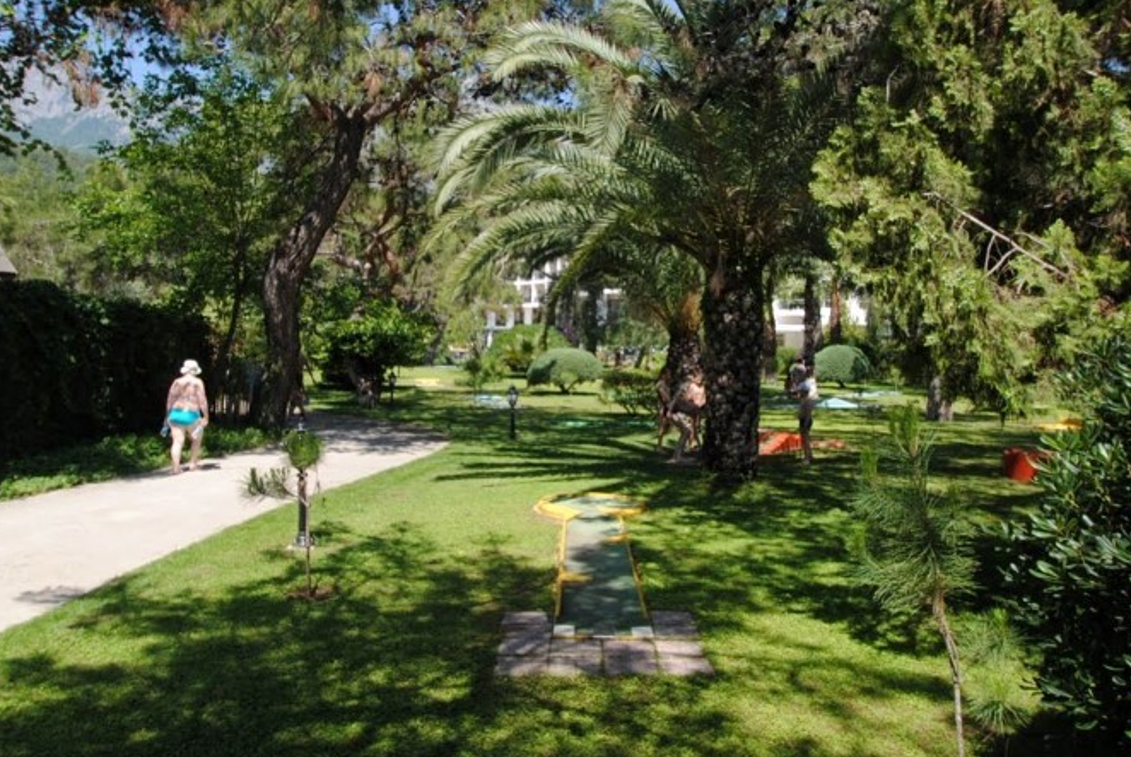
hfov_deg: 69.3
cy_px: 318
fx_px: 818
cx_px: 573
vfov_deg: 49.5
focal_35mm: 26
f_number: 7.1
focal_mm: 10
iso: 100
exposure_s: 1/200
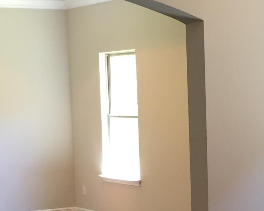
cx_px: 227
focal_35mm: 115
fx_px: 899
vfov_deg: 13.2
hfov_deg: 16.5
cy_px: 213
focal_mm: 4.15
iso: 80
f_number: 2.2
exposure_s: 1/30
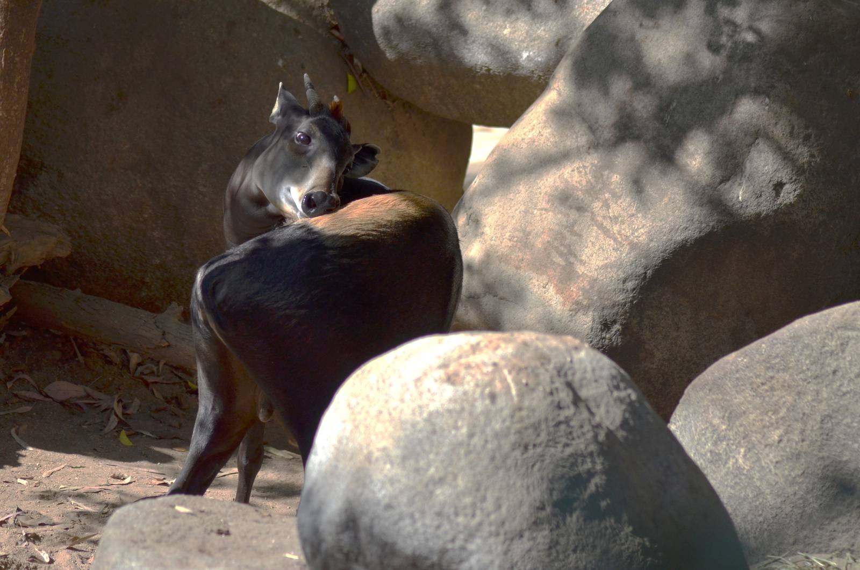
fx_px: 7152
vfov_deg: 4.6
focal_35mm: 300
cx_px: 430
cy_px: 285
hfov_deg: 6.9
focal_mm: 200
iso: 400
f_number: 5.6
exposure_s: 1/2000
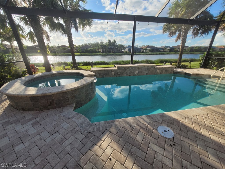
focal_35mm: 13
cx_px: 112
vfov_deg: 89.9
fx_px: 84
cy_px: 84
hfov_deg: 106.2
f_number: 2.2
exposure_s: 1/611
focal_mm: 1.74
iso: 40
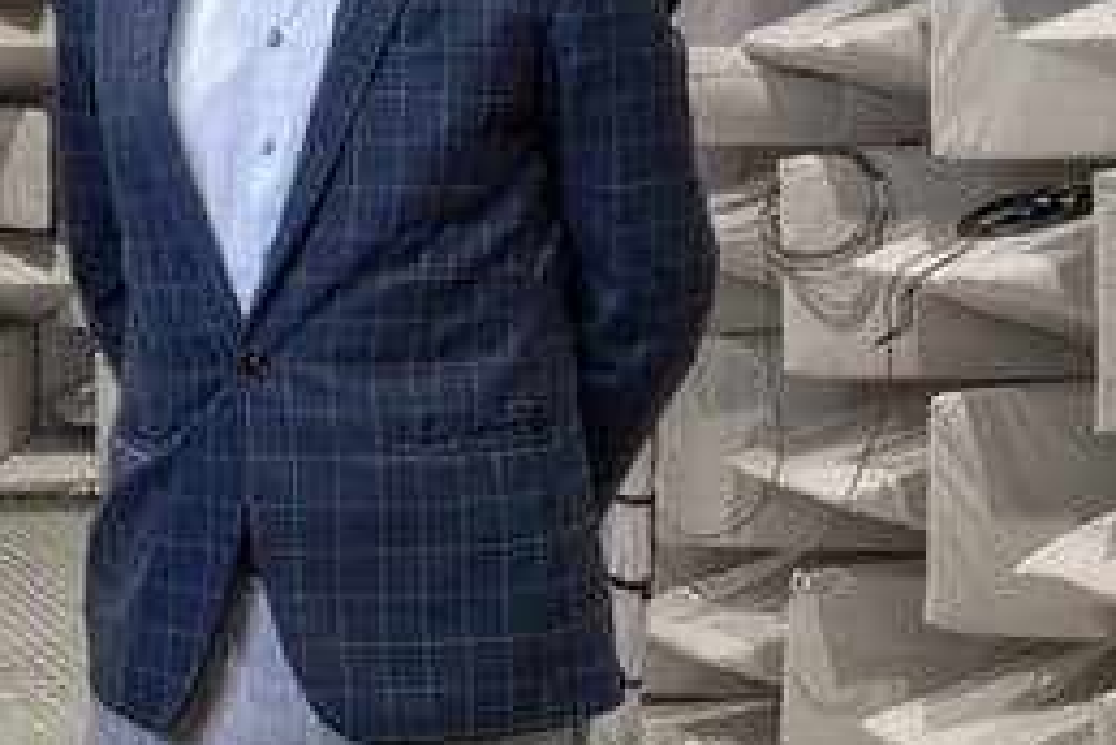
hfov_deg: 22.8
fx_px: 2512
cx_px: -254
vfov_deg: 16.5
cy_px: -15
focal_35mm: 81
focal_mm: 30
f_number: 9
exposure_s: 1/60
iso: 3200
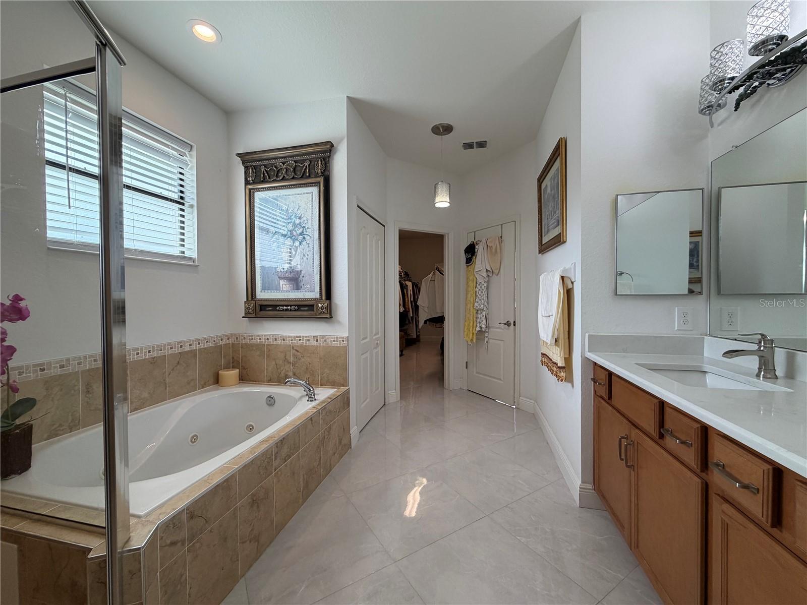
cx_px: 404
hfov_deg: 102.1
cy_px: 302
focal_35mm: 14
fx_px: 326
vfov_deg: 85.7
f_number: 2.2
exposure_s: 1/120
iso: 80
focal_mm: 2.22
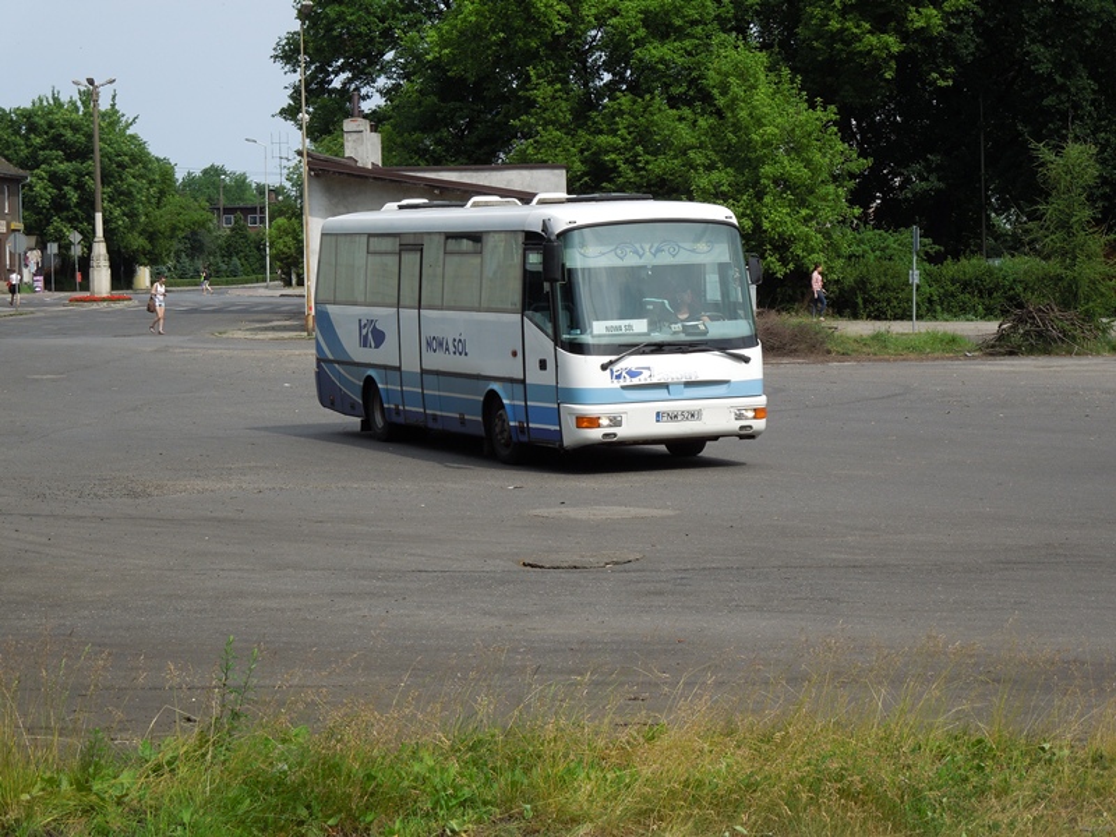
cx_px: 558
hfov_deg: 18.5
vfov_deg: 14.0
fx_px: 3417
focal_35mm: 106
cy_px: 418
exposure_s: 1/500
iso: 100
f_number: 4.7
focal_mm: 19.1
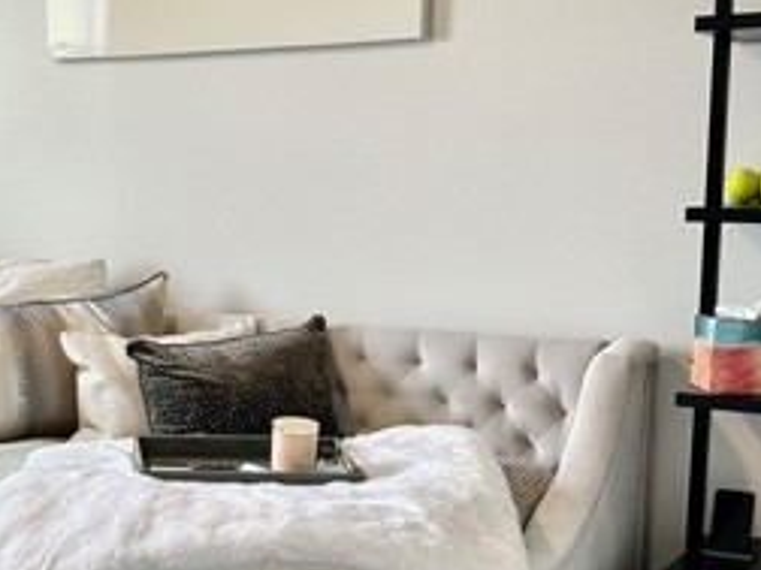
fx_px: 1341
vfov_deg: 23.9
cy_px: 404
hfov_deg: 30.8
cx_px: 139
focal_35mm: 61
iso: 160
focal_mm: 6.86
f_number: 1.78
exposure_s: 1/120
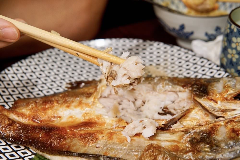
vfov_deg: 29.9
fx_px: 300
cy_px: 80
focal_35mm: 45
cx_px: 120
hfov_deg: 43.6
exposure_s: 1/60
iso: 640
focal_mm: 30
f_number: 4
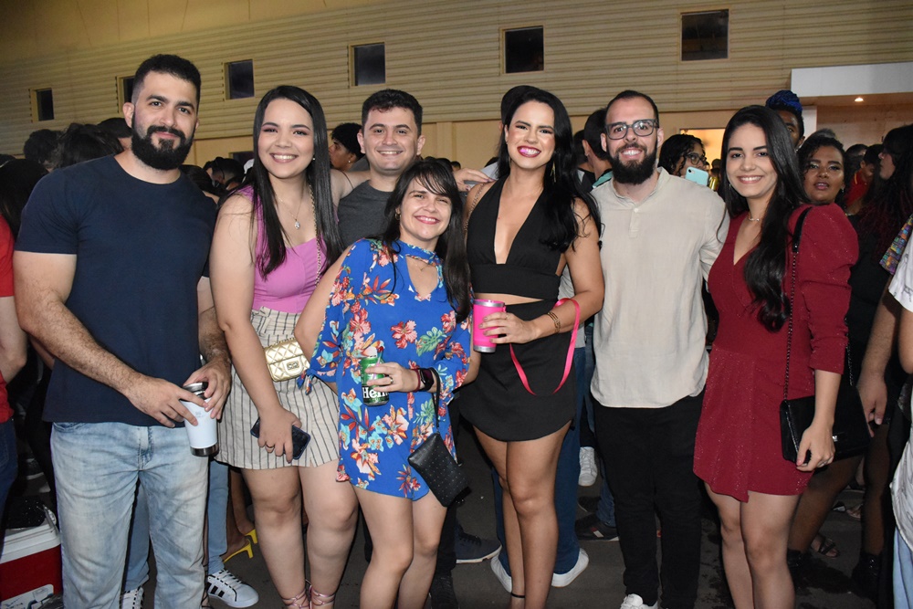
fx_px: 685
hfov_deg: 67.4
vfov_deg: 47.9
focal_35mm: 27
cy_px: 304
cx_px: 456
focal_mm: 18
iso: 5000
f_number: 3.5
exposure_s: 1/60
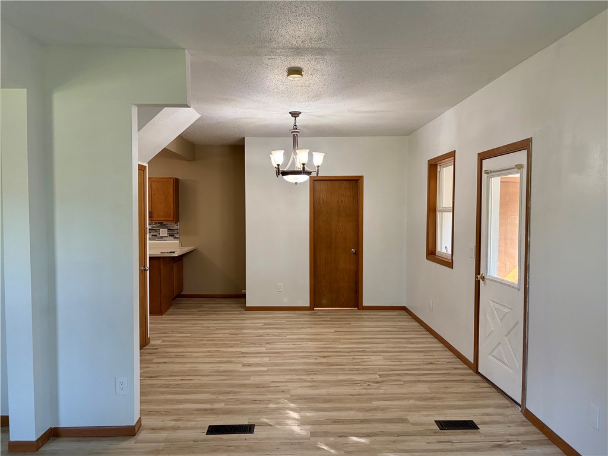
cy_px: 228
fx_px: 457
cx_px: 304
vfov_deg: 53.1
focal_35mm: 26
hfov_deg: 67.3
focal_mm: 5.96
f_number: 1.6
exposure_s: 1/120
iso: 200
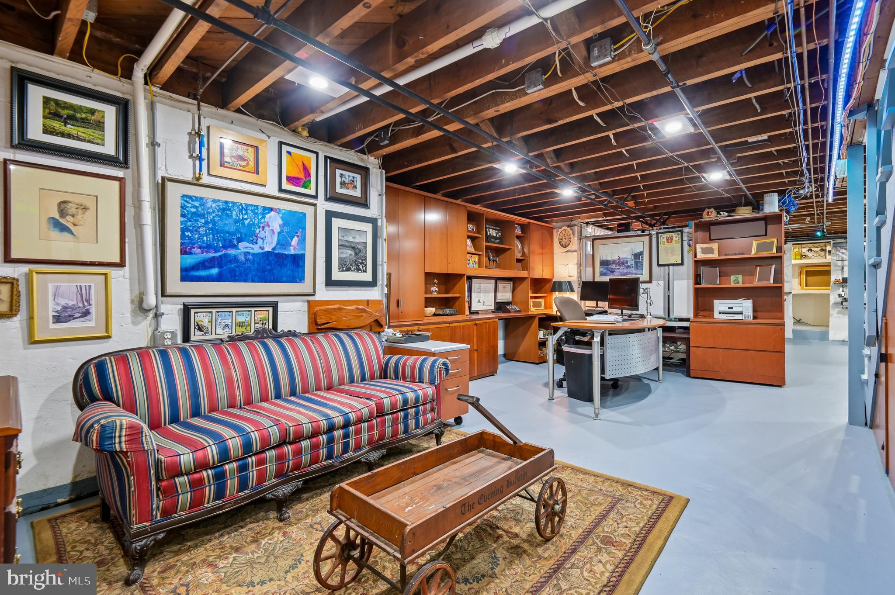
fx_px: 397
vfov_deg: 73.7
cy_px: 298
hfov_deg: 96.8
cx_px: 448
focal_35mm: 16
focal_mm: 16
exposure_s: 1/1.25
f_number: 8
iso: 160
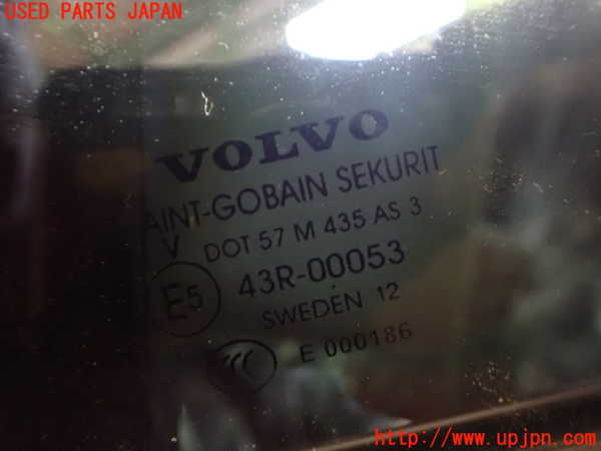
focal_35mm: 30
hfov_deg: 60.0
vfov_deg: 46.8
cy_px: 226
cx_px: 300
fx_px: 521
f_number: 2.3
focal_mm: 5.4
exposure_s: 1/13
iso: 1600
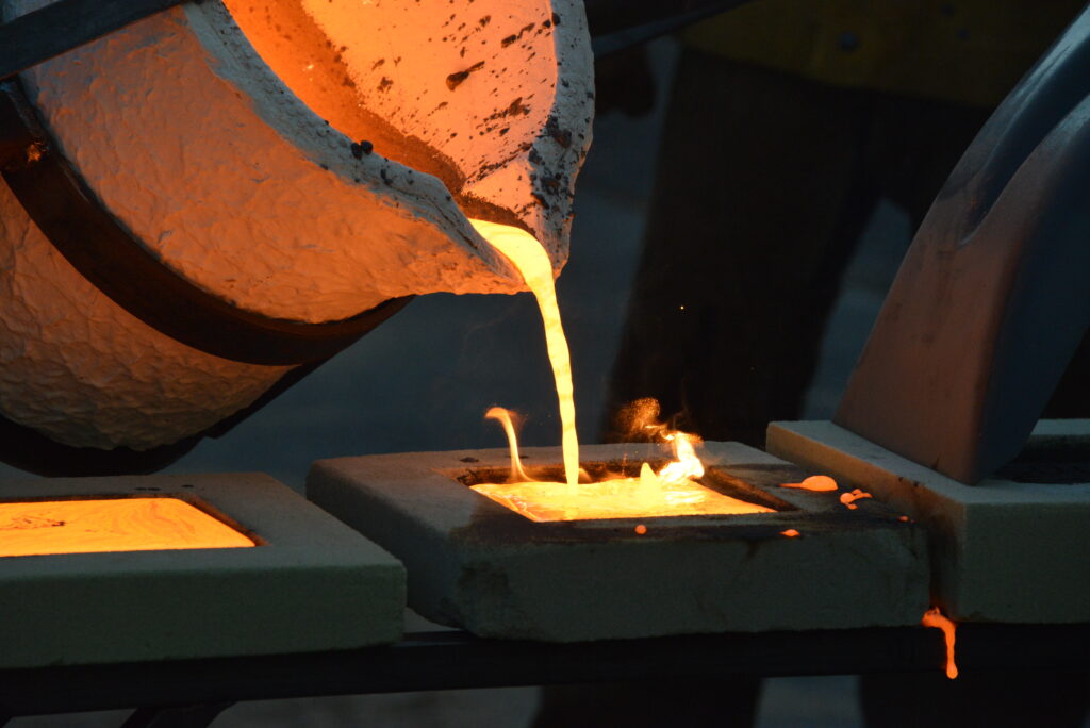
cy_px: 364
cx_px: 545
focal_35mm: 300
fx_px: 9088
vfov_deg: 4.6
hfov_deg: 6.9
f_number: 10
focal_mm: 300
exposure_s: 1/2500
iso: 4000
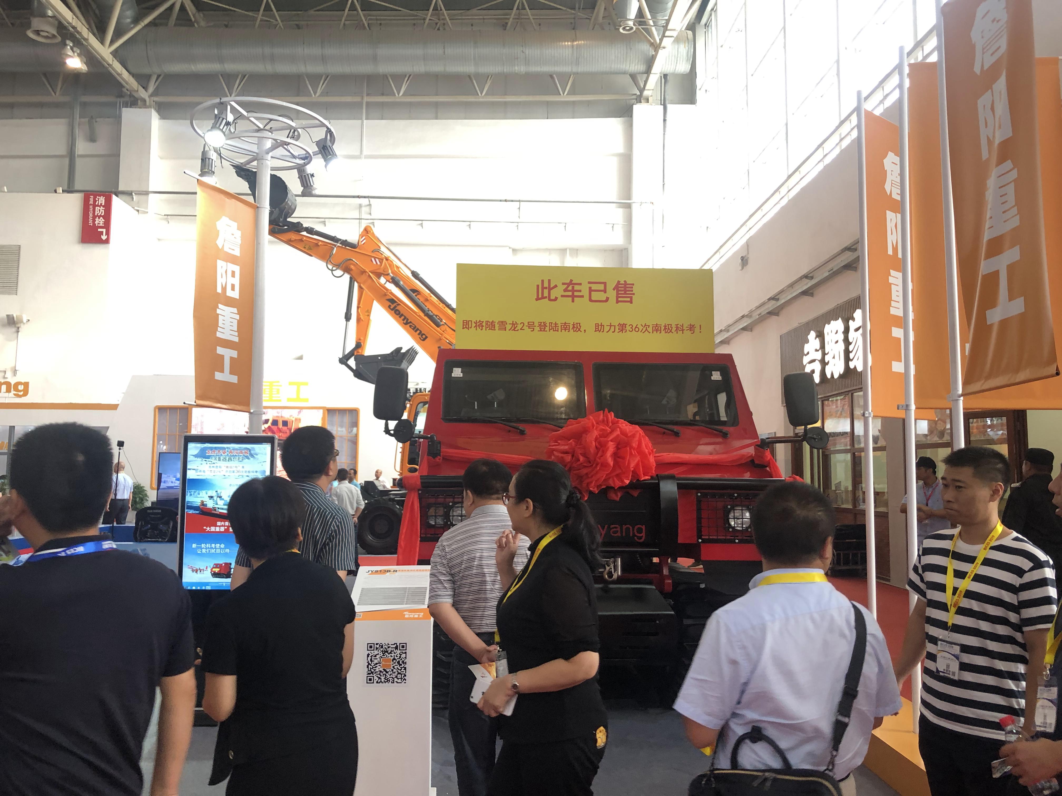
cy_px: 398
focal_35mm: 28
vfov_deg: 49.7
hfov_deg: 63.4
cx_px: 531
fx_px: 859
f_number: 1.8
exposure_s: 1/100
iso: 100
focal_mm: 3.99
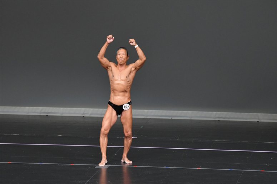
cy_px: 92
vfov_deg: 5.1
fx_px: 2077
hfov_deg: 7.6
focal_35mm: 270
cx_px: 138
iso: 4000
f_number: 5.6
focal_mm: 180
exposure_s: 1/400
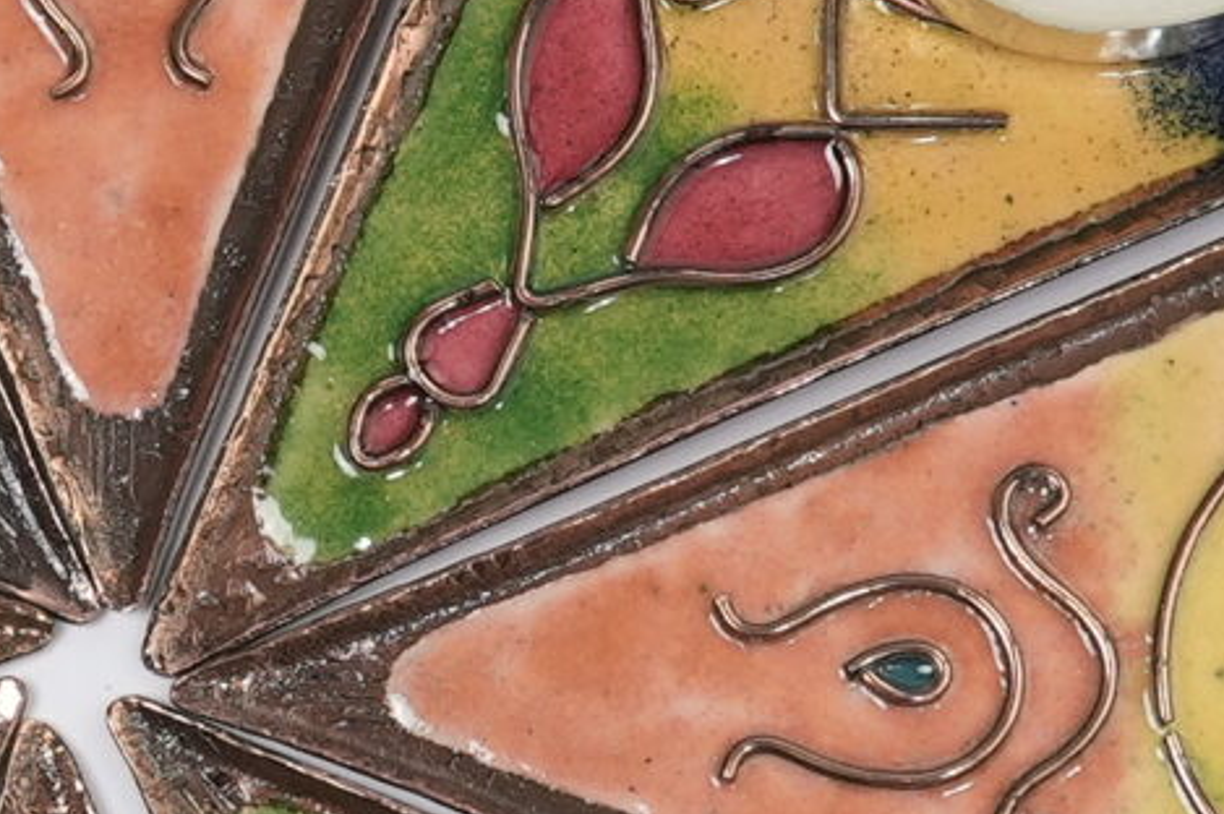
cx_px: -50
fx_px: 13930
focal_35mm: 410
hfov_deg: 5.0
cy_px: 650
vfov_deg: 3.3
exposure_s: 1/500
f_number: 4.5
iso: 640
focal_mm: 75
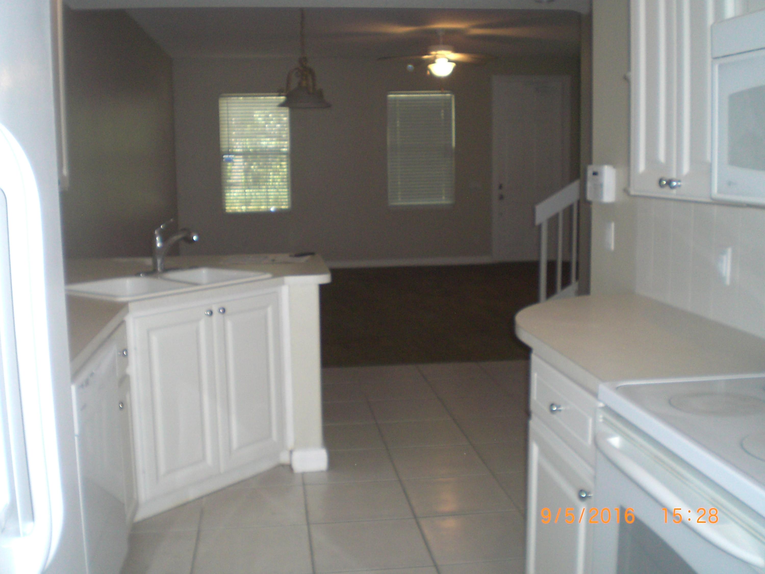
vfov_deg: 37.7
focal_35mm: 38
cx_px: 382
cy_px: 287
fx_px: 840
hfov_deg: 49.0
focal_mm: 6.3
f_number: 3.1
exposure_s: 1/60
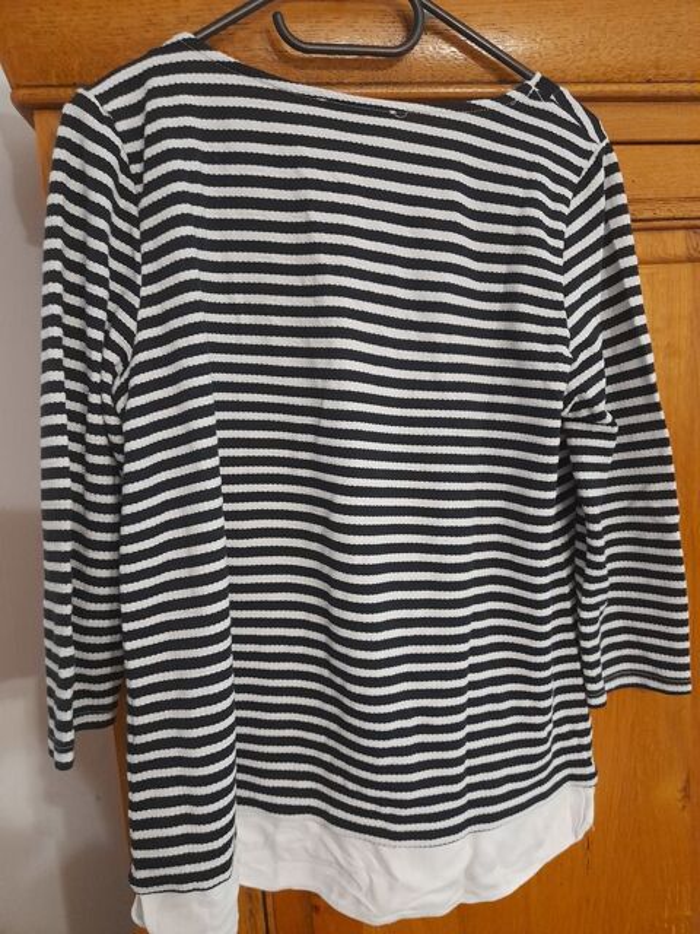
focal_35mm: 25
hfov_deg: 54.9
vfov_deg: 69.4
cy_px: 467
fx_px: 674
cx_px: 350
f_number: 2
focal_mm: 4.6
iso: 640
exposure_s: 1/25
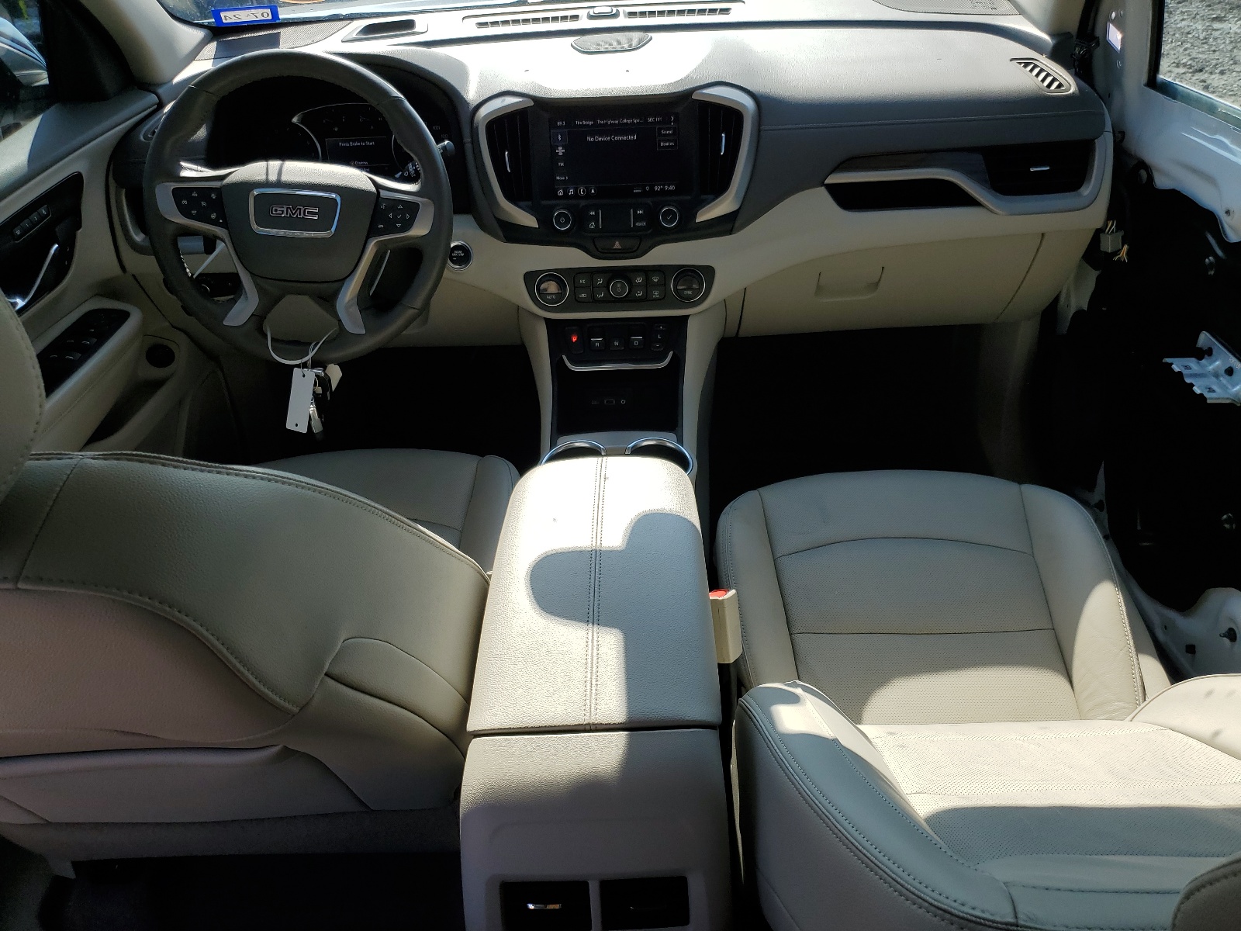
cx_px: 620
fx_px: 932
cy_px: 466
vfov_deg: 53.1
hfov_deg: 67.3
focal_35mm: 26
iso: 50
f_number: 1.5
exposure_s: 1/1667
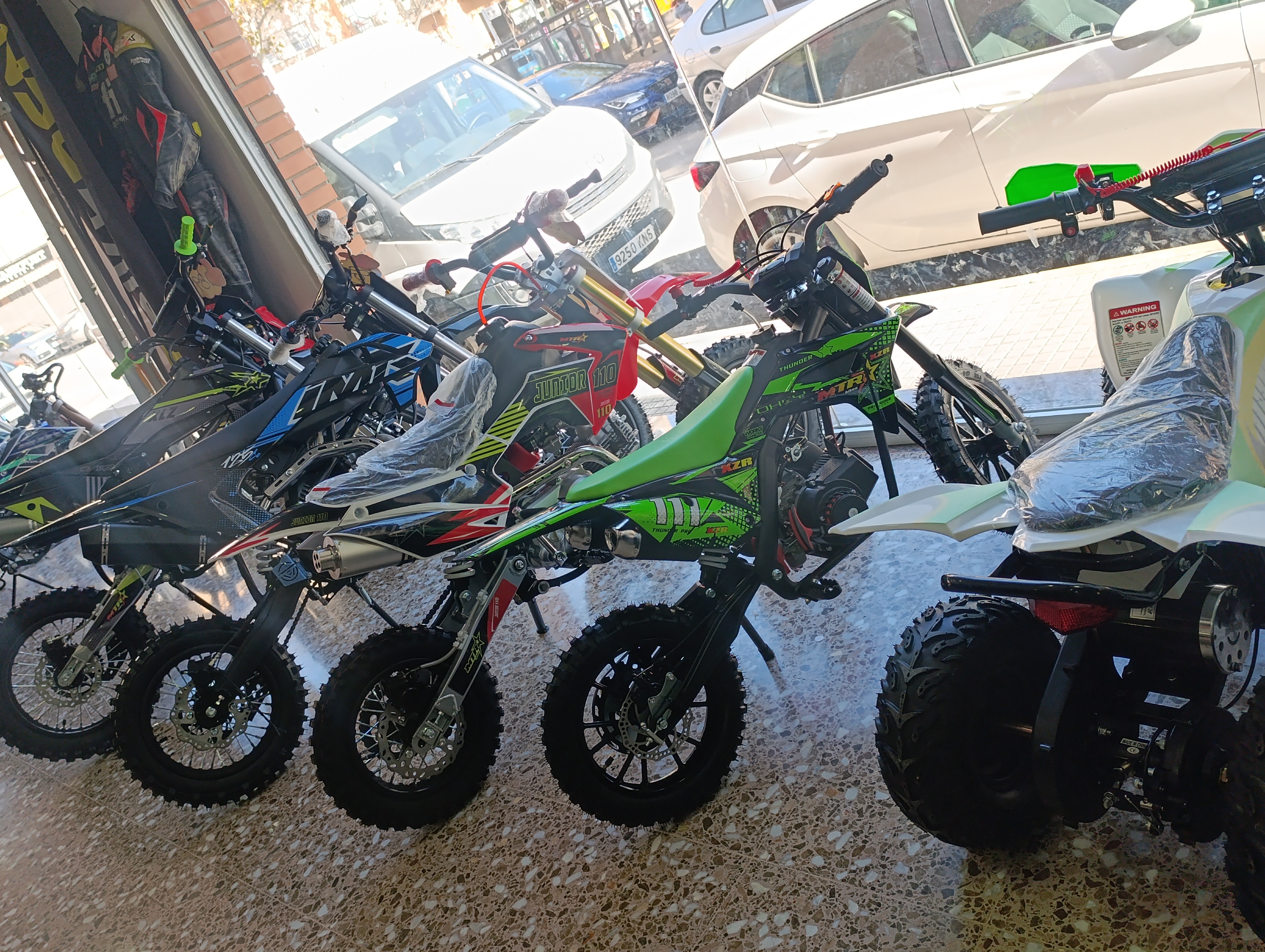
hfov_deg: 61.5
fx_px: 1061
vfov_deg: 48.3
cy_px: 439
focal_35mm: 29
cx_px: 591
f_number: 1.6
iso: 125
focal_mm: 6.14
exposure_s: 1/100
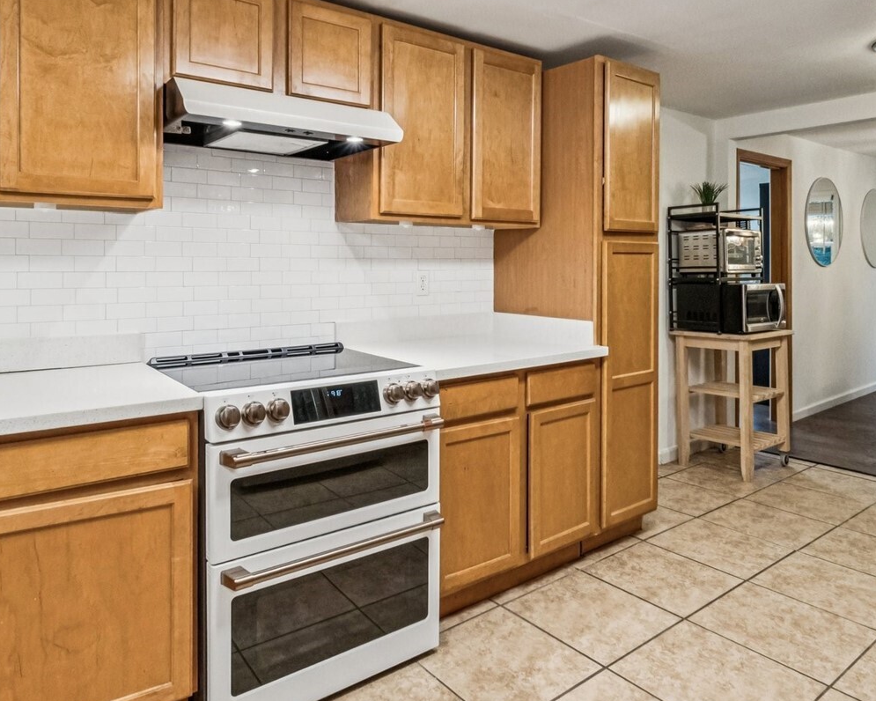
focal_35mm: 24
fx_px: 622
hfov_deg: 70.1
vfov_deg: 58.1
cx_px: 392
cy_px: 265
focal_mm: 10
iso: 1600
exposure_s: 1/30
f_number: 9
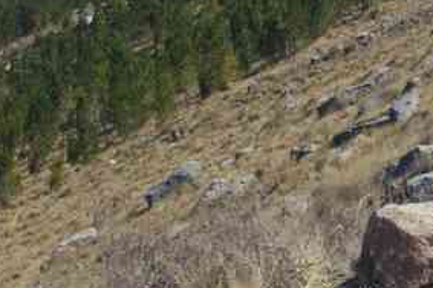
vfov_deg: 12.6
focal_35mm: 106
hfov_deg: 18.5
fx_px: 1273
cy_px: -66
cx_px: 486
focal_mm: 20
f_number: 11
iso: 200
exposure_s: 1/100
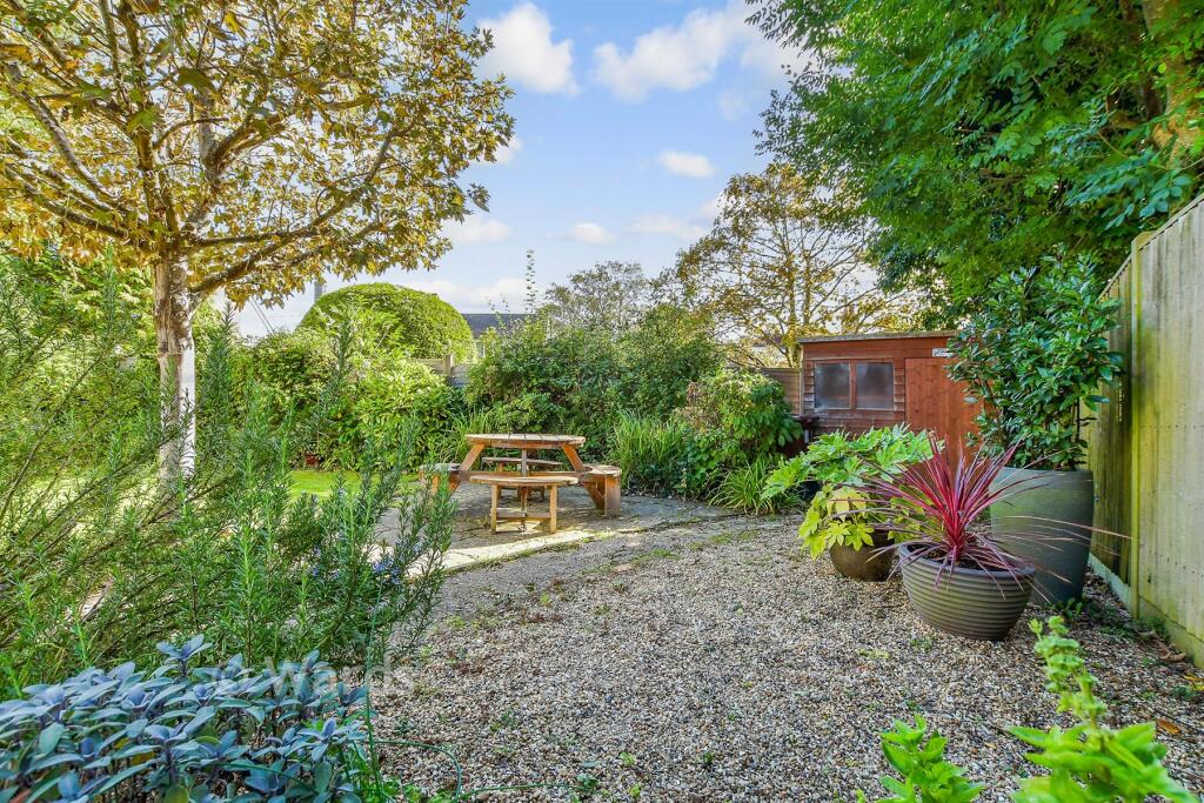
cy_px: 402
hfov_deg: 71.5
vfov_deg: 51.3
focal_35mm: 25
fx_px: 836
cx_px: 602
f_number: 8
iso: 160
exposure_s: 1/60
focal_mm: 17
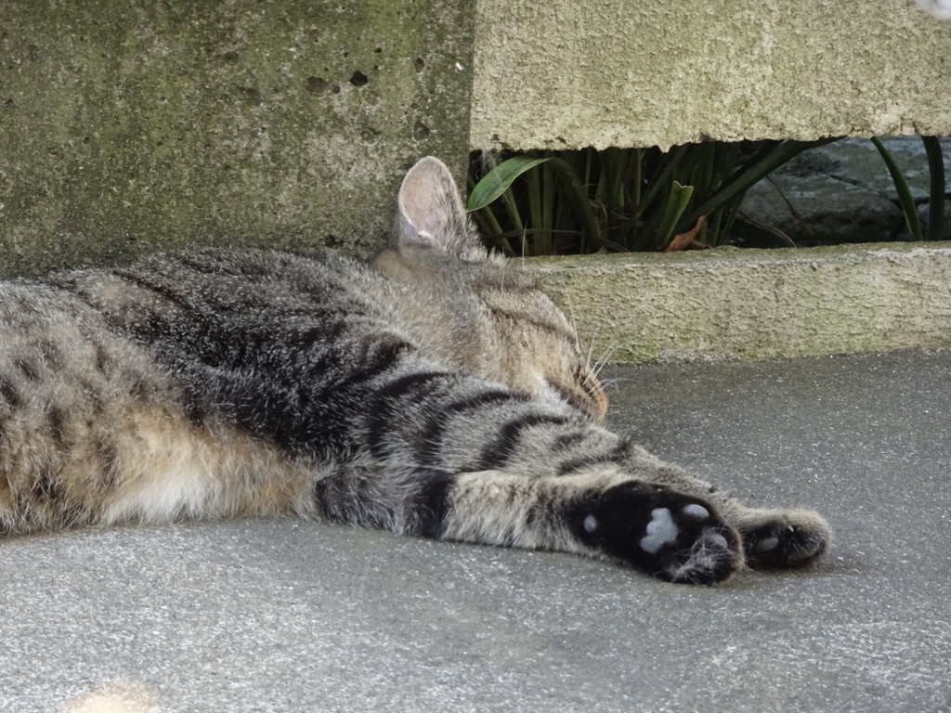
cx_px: 476
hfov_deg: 7.8
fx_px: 6978
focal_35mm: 254
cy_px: 356
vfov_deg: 5.9
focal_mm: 43.45
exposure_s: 1/200
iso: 800
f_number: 6.3
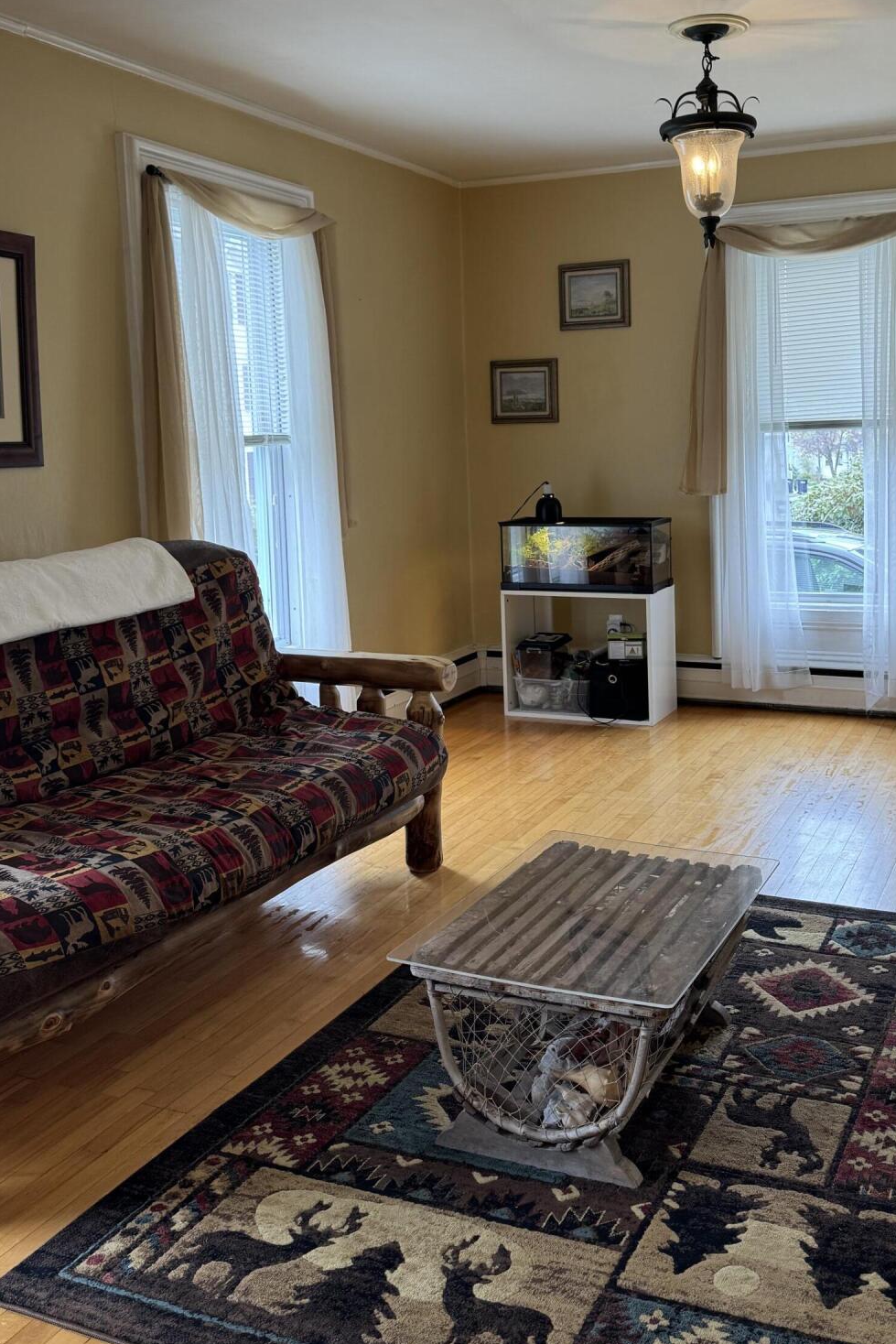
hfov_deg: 38.7
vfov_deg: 55.3
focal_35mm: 34
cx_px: 553
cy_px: 528
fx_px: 1269
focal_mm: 6.76
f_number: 1.78
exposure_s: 1/120
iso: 80
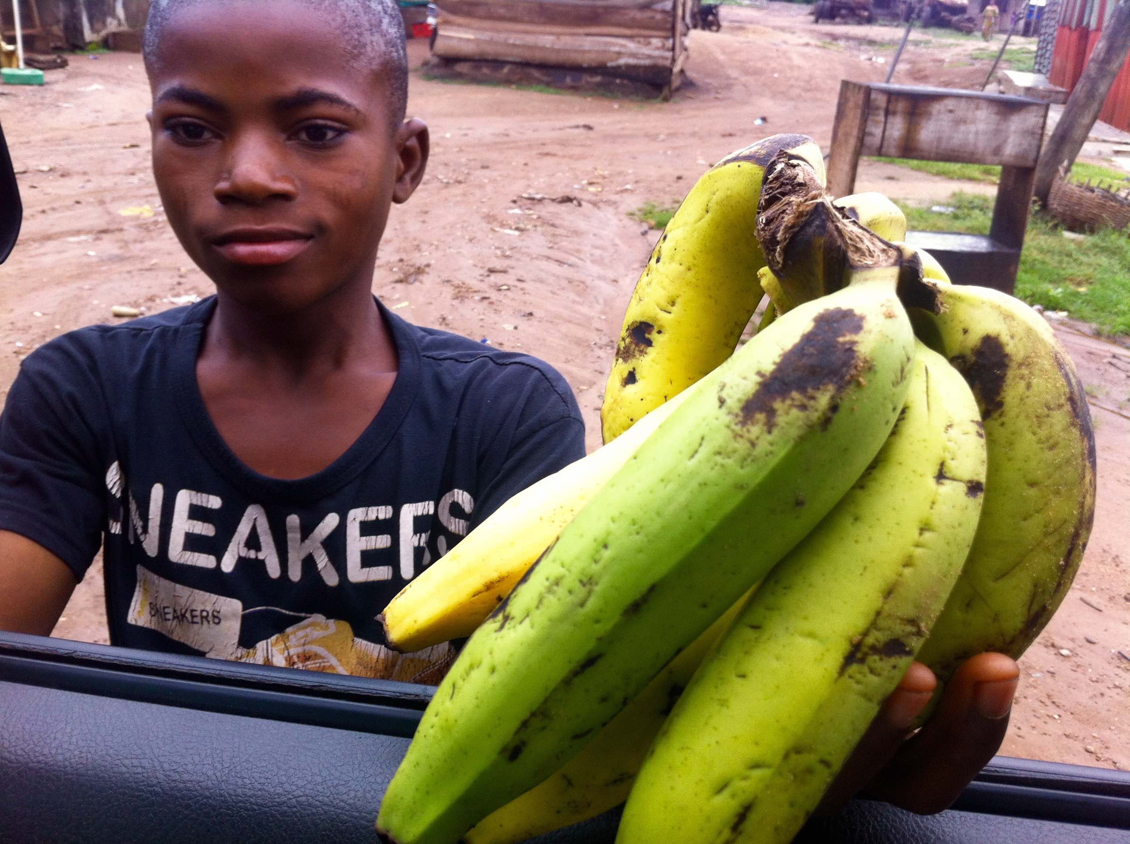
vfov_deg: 40.6
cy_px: 422
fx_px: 1141
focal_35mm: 35
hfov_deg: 52.7
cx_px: 565
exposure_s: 1/219
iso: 80
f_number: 2.8
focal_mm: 3.85
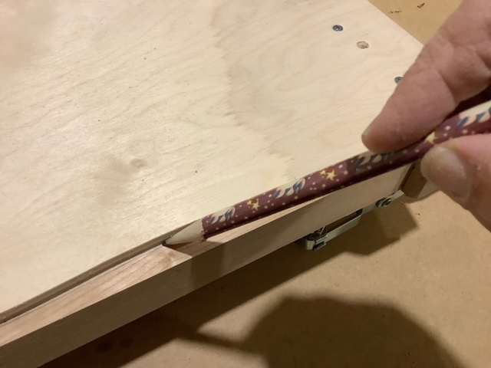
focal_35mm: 31
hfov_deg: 58.4
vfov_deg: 45.4
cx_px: 246
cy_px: 184
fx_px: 440
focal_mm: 3.3
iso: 250
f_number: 2.4
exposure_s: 1/60
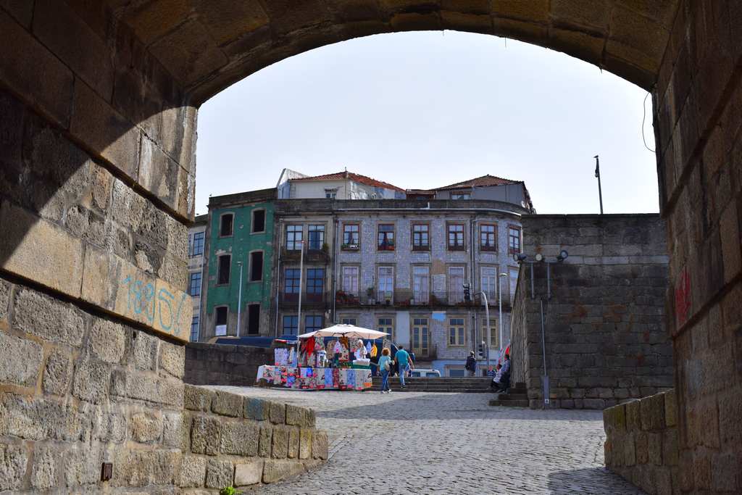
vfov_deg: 31.9
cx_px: 371
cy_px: 248
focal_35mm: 42
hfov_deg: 46.4
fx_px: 866
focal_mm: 28
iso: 200
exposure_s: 1/400
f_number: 10
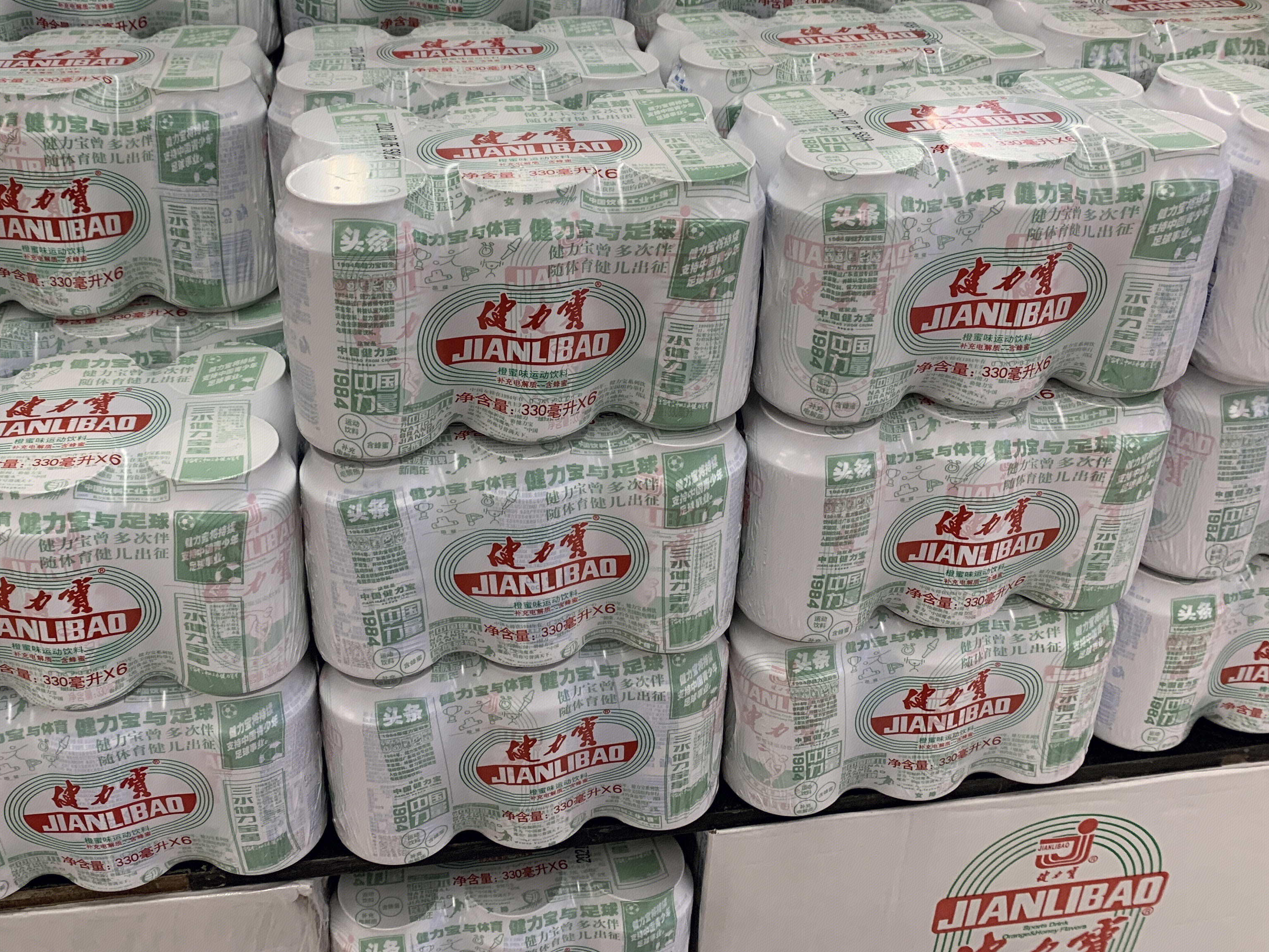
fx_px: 1246
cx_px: 541
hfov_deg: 53.8
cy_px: 366
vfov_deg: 41.5
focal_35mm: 34
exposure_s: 1/82
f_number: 1.8
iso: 100
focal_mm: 4.25
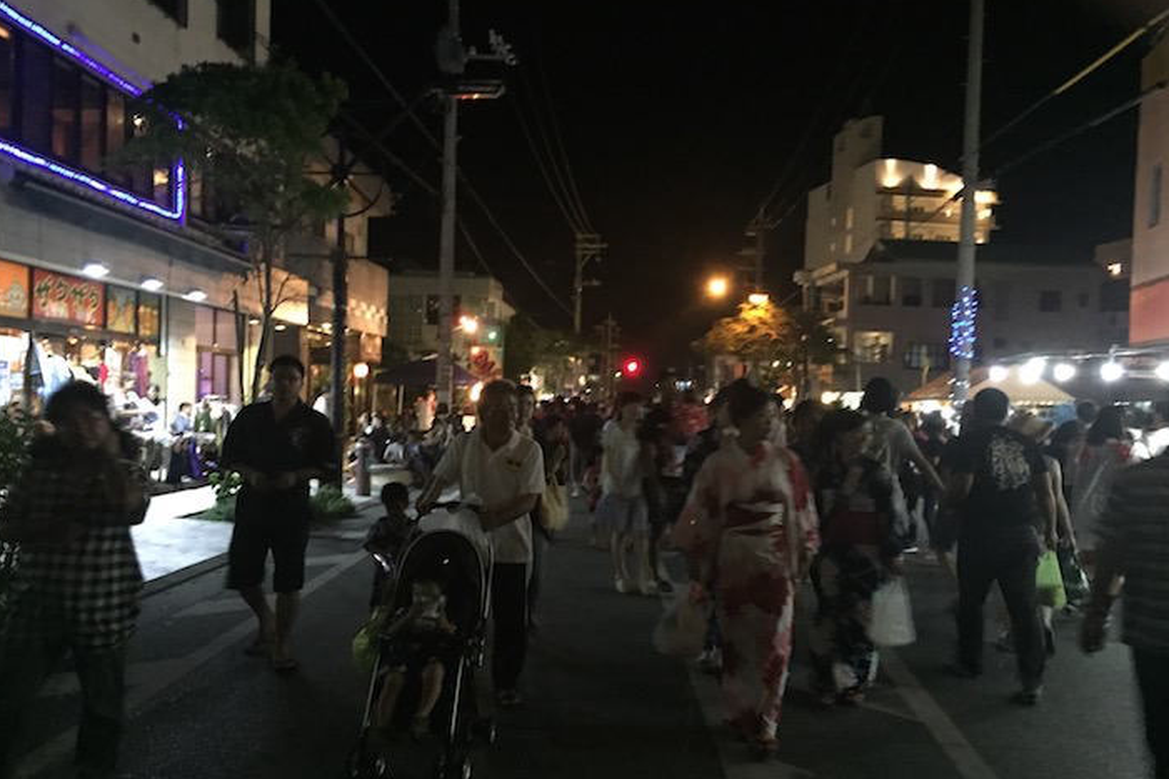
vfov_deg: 42.3
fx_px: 1006
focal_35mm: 31
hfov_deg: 60.3
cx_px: 582
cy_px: 429
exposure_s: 1/15
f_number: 2.2
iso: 640
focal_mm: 4.15
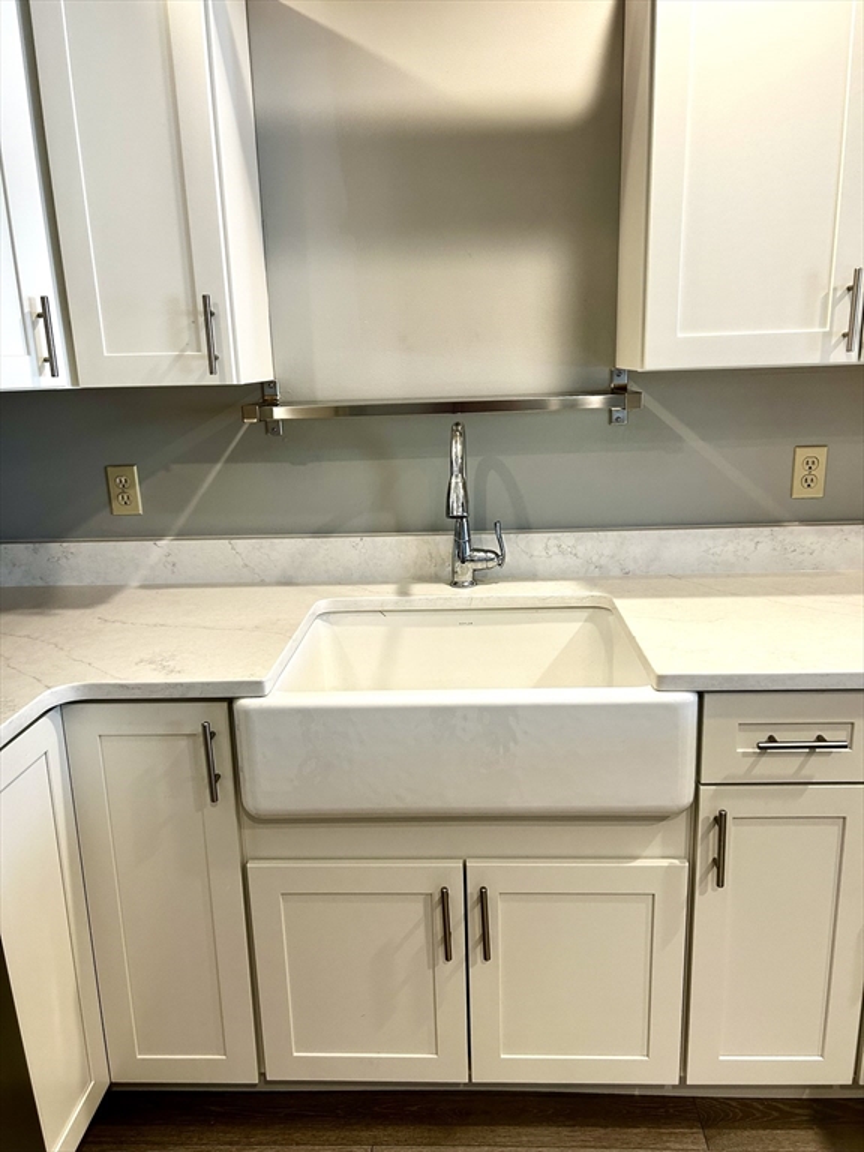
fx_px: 865
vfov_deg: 67.3
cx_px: 432
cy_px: 576
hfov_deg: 53.1
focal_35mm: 26
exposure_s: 1/60
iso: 125
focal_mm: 5.7
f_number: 1.5
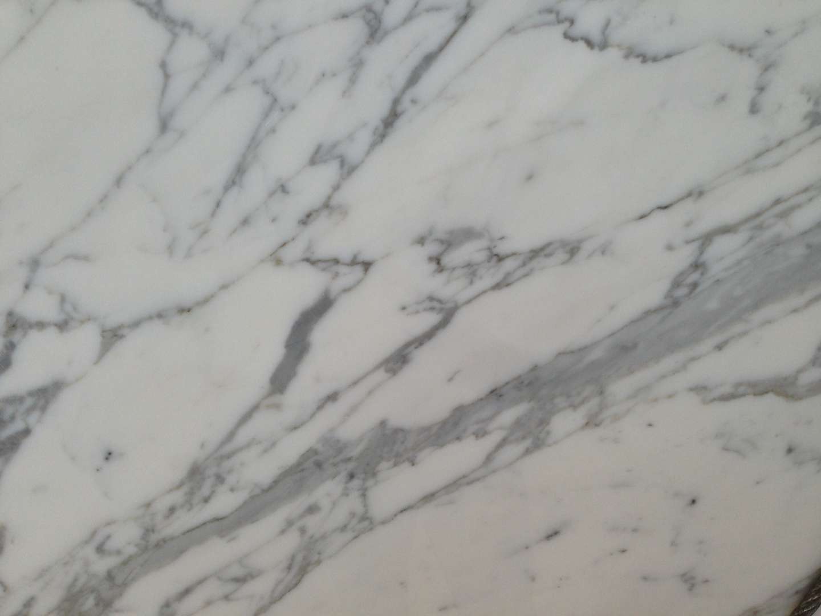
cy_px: 308
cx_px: 410
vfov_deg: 42.9
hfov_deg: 55.4
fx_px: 783
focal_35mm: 33
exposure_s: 1/376
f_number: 2.4
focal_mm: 4.13
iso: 50
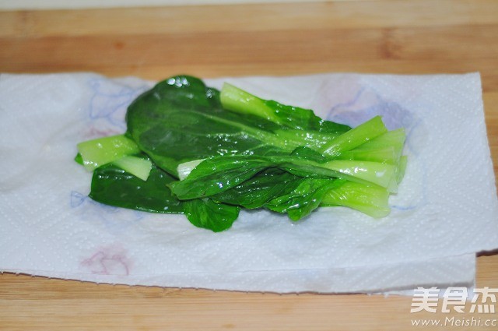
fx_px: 1036
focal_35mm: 75
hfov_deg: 27.0
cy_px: 166
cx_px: 249
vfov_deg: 18.1
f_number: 1.8
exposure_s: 1/60
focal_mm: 50
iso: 200
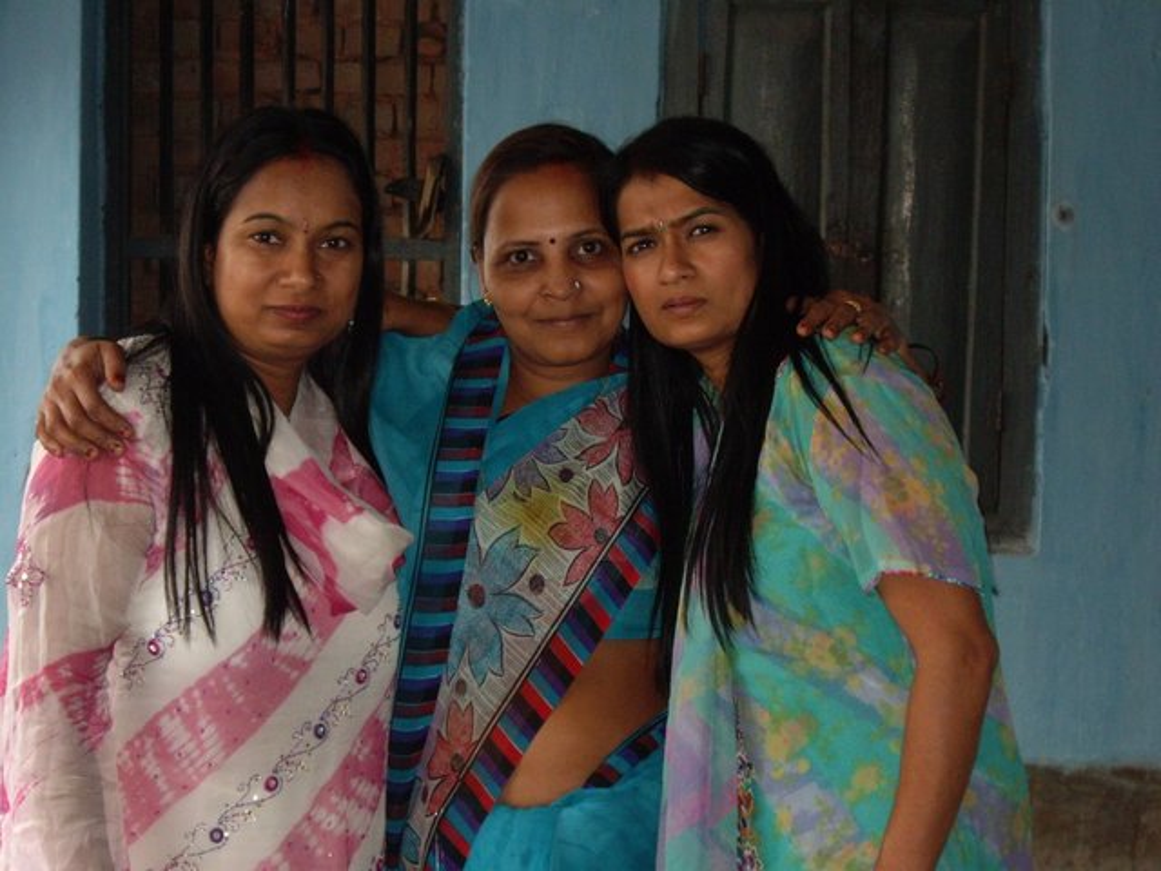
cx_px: 580
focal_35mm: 94
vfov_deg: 15.7
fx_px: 3153
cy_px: 436
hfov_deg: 20.9
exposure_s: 1/100
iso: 200
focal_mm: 15.3
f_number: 4.6
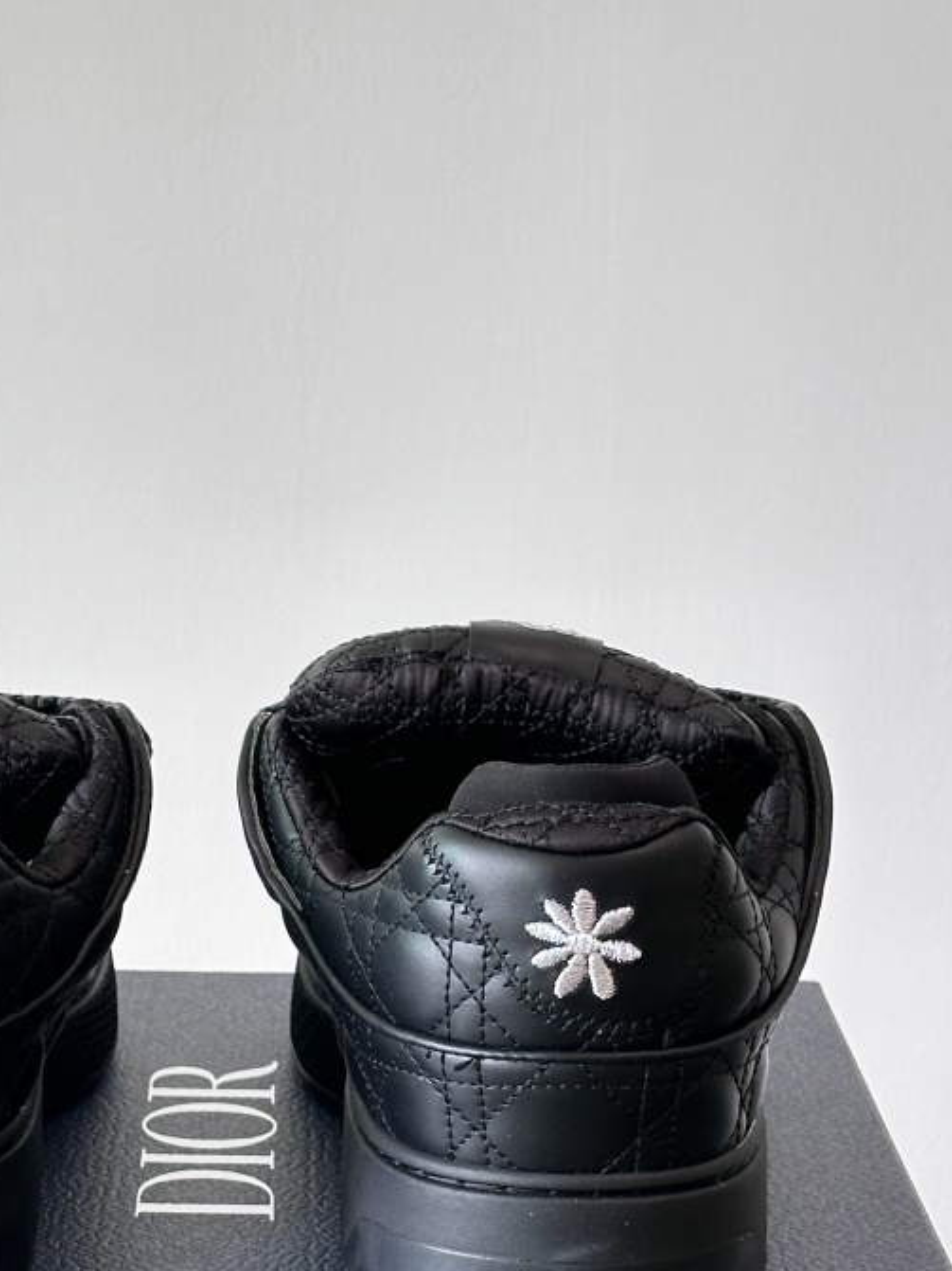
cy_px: 786
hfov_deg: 14.3
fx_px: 3778
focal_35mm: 103
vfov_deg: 19.1
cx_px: 191
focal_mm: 6.86
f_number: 1.78
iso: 64
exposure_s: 1/121
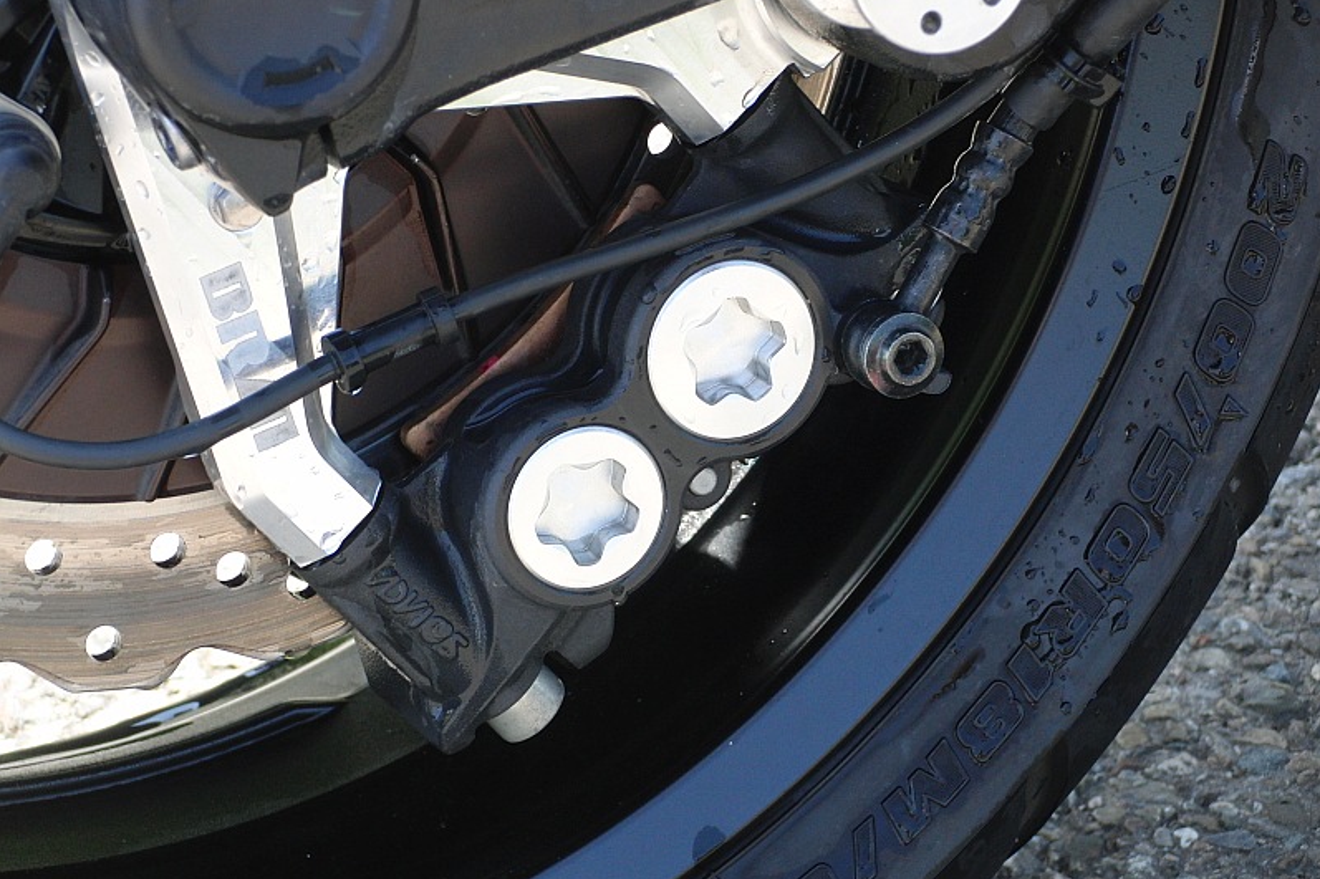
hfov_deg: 17.2
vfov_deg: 11.5
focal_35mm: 119
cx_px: 661
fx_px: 4362
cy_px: 404
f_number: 4.2
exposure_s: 1/125
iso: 100
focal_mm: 19.8
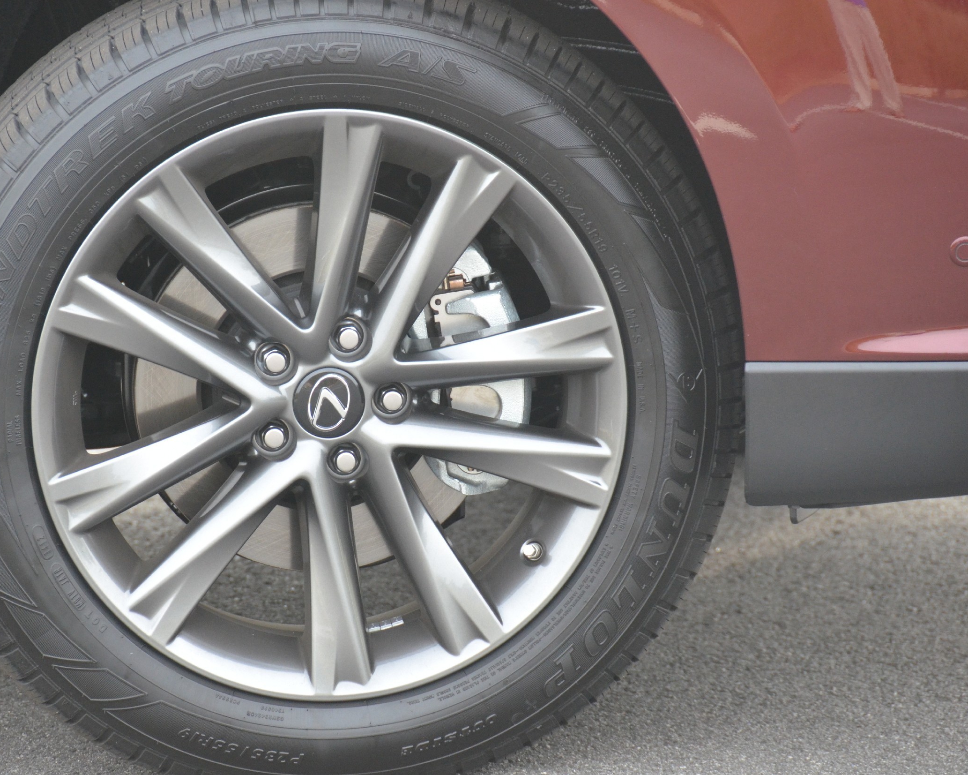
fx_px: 9741
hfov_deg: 5.7
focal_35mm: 340
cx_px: 394
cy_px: 388
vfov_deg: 4.6
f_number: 5.6
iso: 1600
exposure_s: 1/400
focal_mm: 200
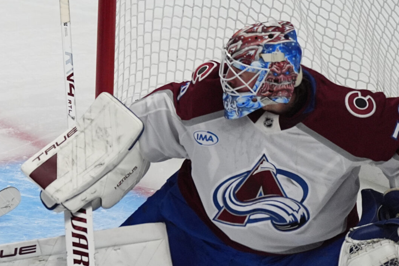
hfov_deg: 1.4
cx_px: -52
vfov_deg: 1.0
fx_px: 15956
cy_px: 161
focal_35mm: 1440
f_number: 4
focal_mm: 600
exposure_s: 1/2000
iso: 2500
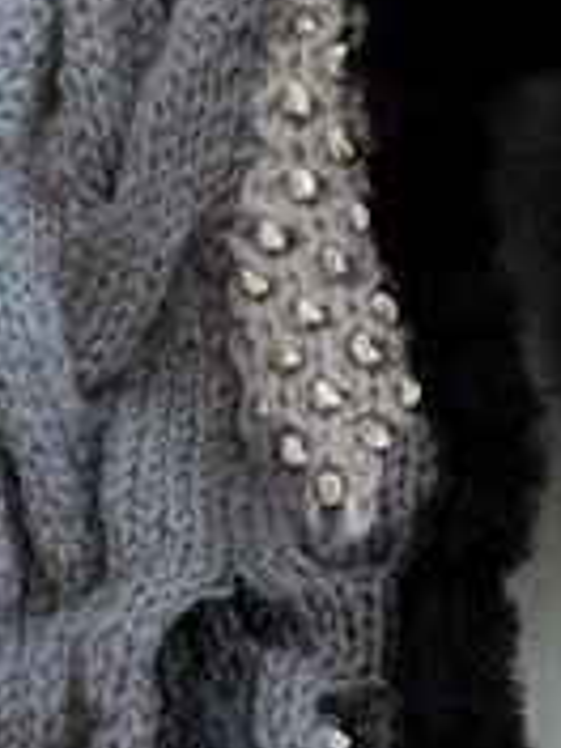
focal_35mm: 116
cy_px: 650
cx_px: 676
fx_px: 2507
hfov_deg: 12.5
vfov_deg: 16.8
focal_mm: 6.9
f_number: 1.68
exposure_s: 1/23.8
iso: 234
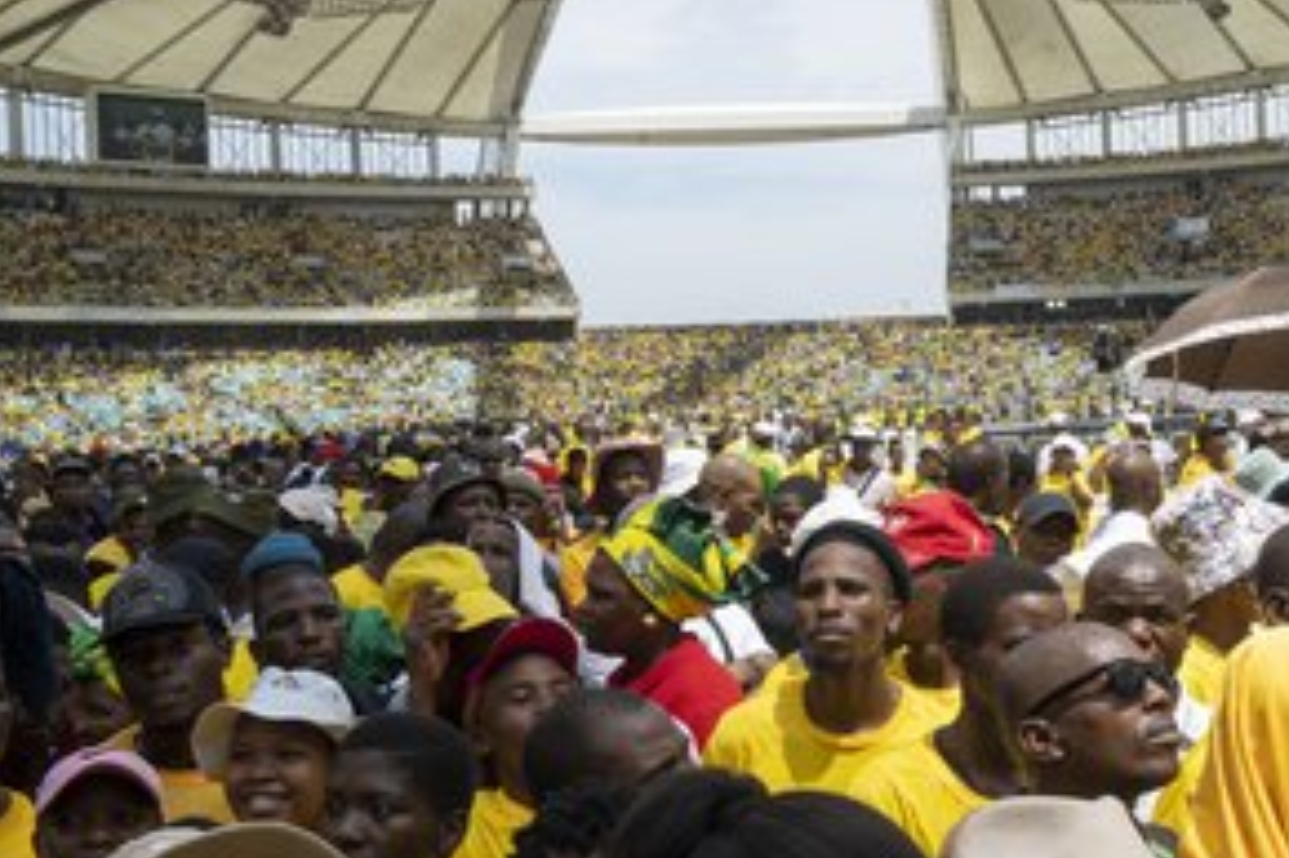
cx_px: 805
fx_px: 1789
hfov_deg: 39.4
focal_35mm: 50
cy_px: 440
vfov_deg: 27.0
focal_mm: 35
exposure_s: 1/125
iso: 100
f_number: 13
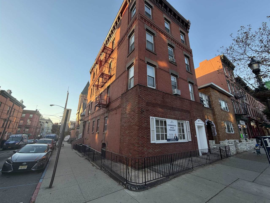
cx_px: 135
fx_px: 109
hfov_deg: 102.1
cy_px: 102
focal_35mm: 14
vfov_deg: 85.7
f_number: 2.2
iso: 64
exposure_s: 1/442
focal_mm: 2.22
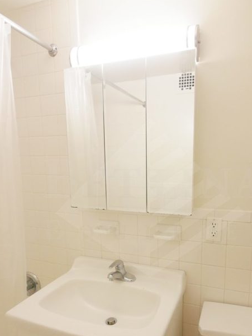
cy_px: 203
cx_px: 153
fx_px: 233
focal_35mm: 24
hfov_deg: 56.4
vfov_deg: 70.8
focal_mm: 9
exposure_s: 1/60
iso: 1250
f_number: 6.3
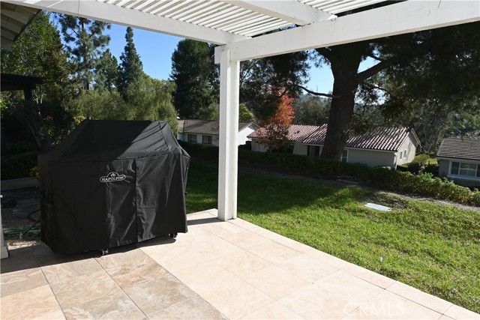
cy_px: 160
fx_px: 330
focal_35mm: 25
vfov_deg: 51.8
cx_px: 240
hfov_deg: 72.0
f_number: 9
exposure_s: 1/200
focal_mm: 16.5
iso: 100
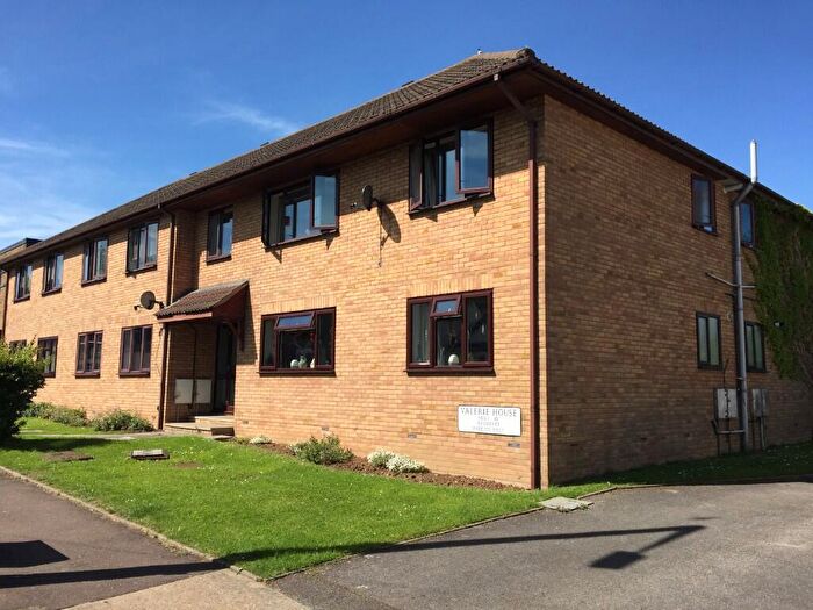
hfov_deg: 61.7
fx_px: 681
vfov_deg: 48.2
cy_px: 305
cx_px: 406
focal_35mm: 29
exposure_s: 1/1522
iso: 32
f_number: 2.2
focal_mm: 4.15
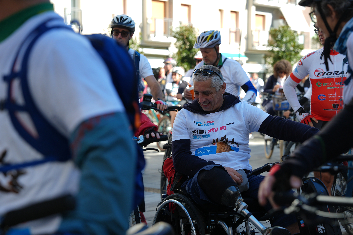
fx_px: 686
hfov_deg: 28.8
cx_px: 176
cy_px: 118
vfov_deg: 19.5
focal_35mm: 70
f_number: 3.5
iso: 160
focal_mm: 70
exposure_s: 1/500
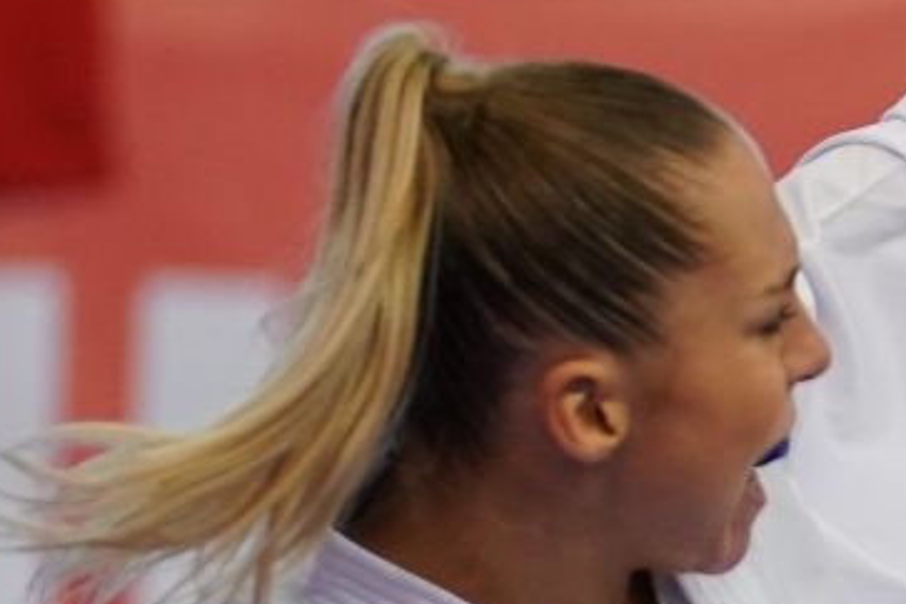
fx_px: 17238
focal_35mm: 685
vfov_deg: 2.0
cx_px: 1333
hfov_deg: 3.0
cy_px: 981
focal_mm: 138
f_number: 2.8
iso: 2000
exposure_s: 1/1000
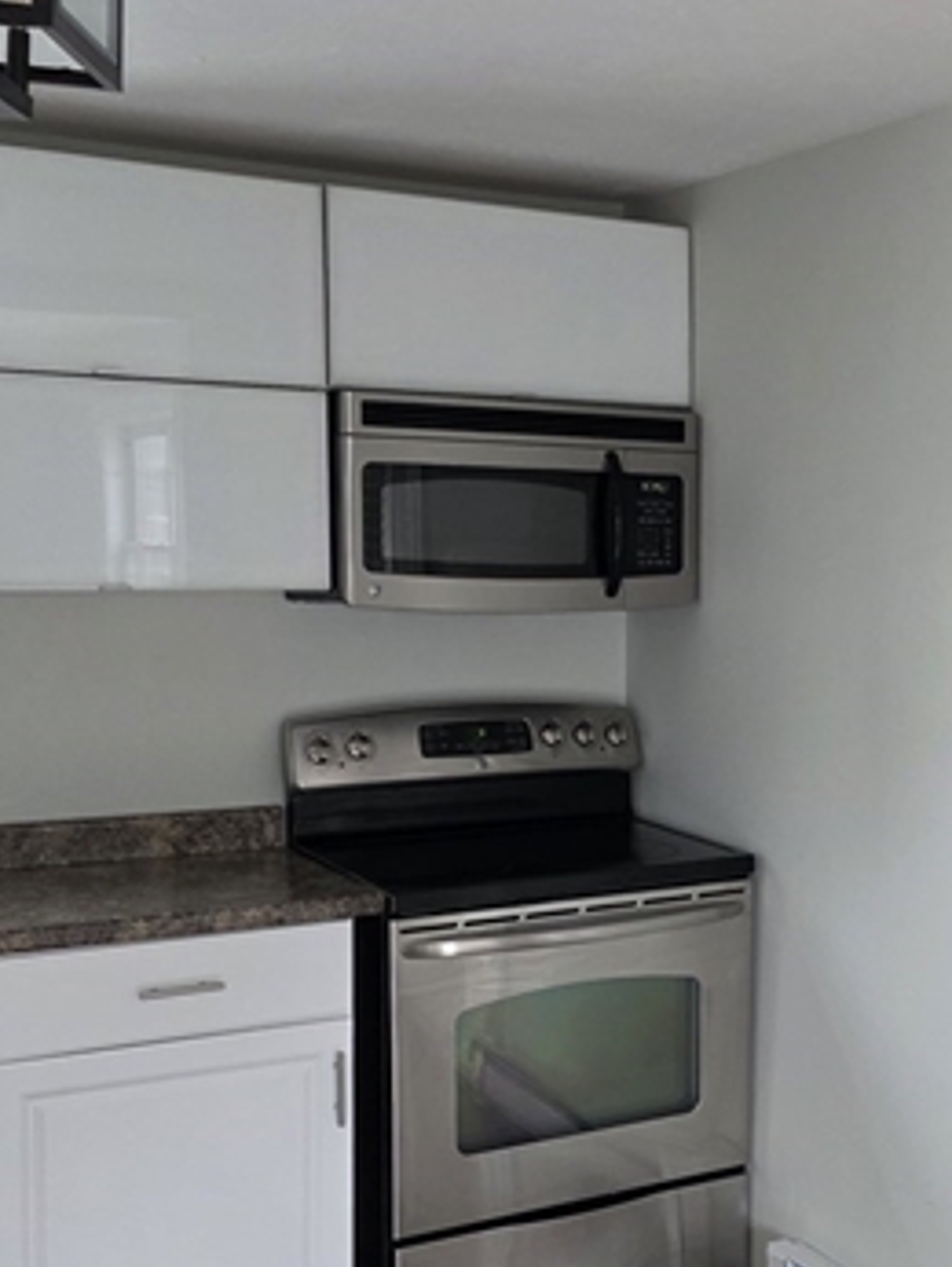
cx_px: 926
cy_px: 729
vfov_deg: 37.4
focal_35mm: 51
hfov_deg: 27.2
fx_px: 1868
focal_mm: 6.3
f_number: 1.7
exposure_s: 1/120
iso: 320
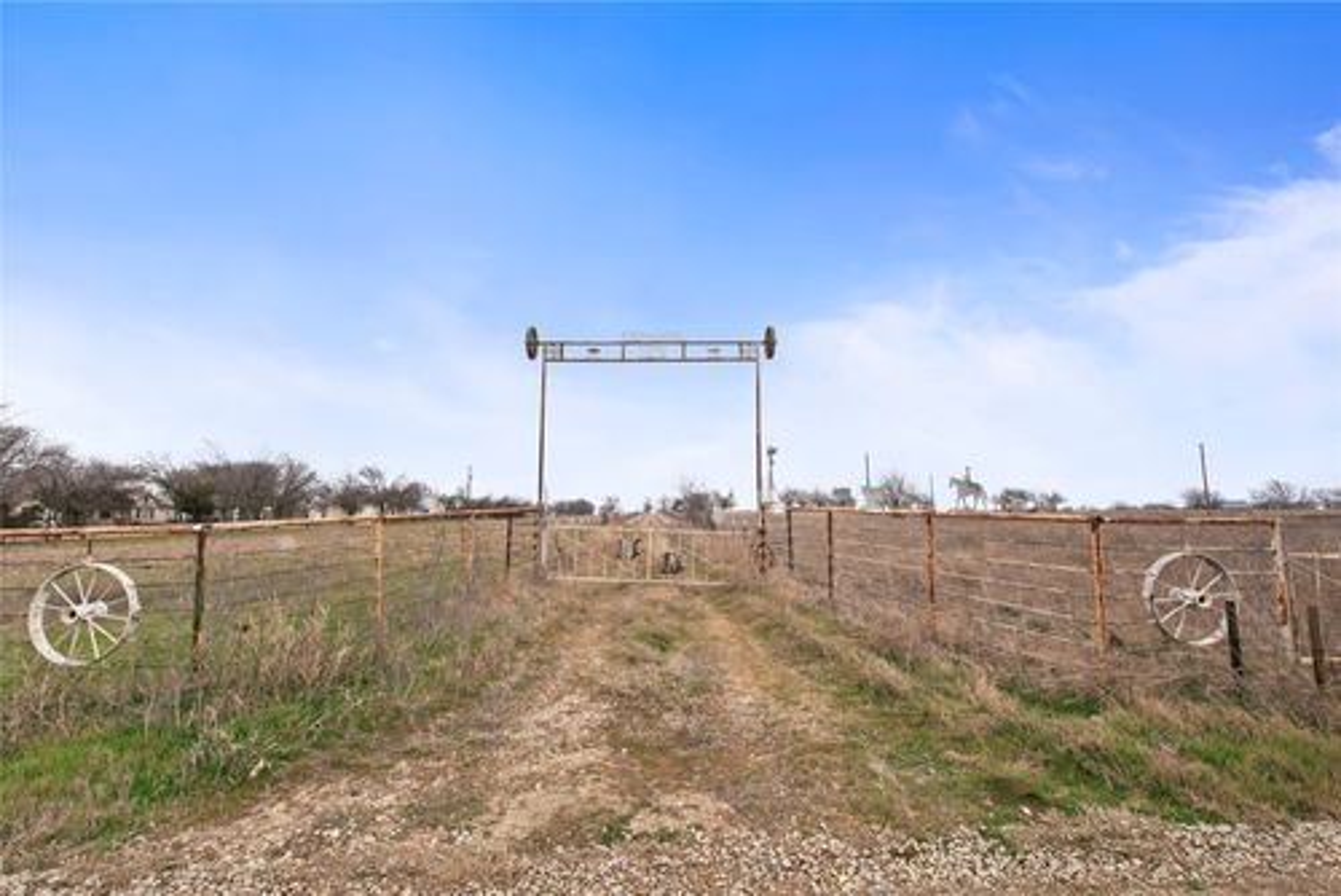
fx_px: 596
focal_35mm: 16
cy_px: 448
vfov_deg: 73.8
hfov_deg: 96.7
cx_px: 670
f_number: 18
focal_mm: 16
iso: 160
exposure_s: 1/4
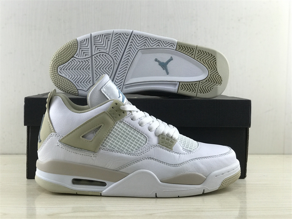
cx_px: 146
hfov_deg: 33.8
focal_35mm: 57
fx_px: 481
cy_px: 110
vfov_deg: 25.7
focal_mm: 6.6
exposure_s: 1/50
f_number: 2.8
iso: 50
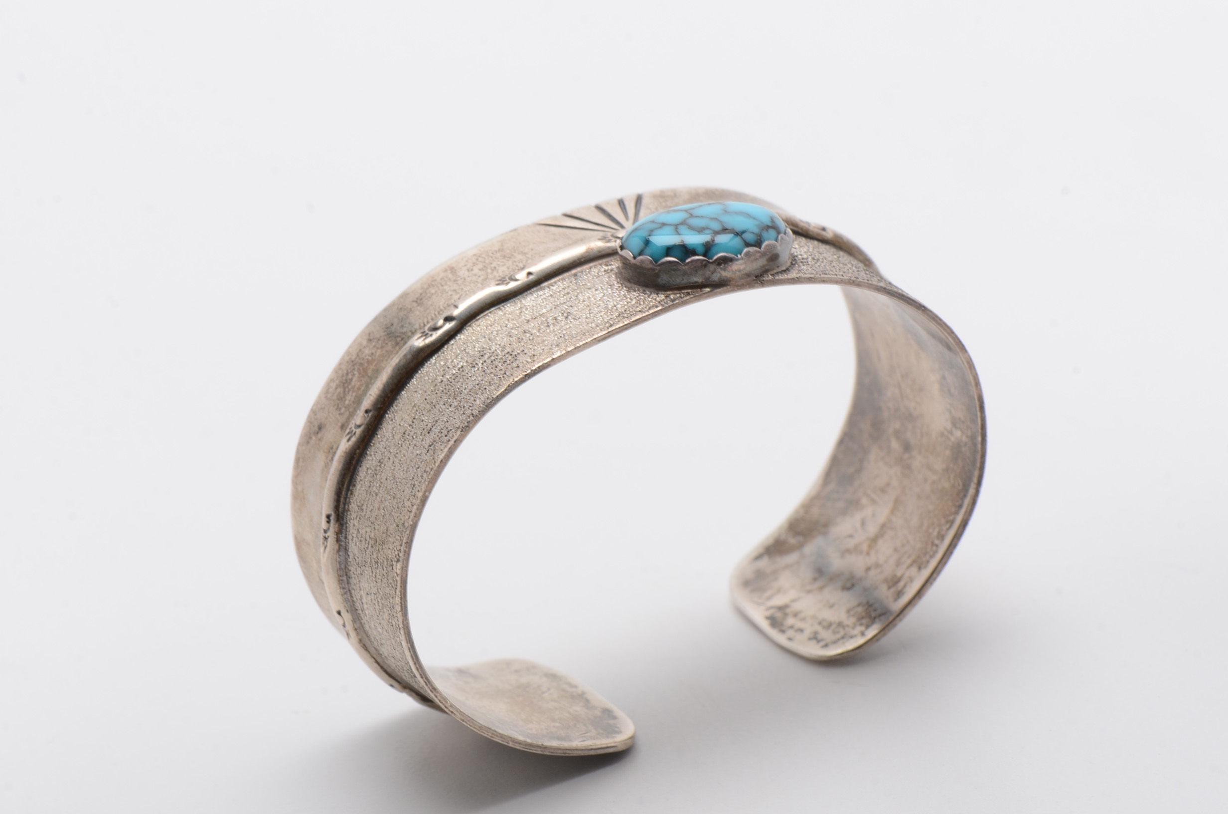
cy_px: 407
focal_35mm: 128
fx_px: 4340
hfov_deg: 16.1
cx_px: 614
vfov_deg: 10.7
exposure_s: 1/125
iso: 200
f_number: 16
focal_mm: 85
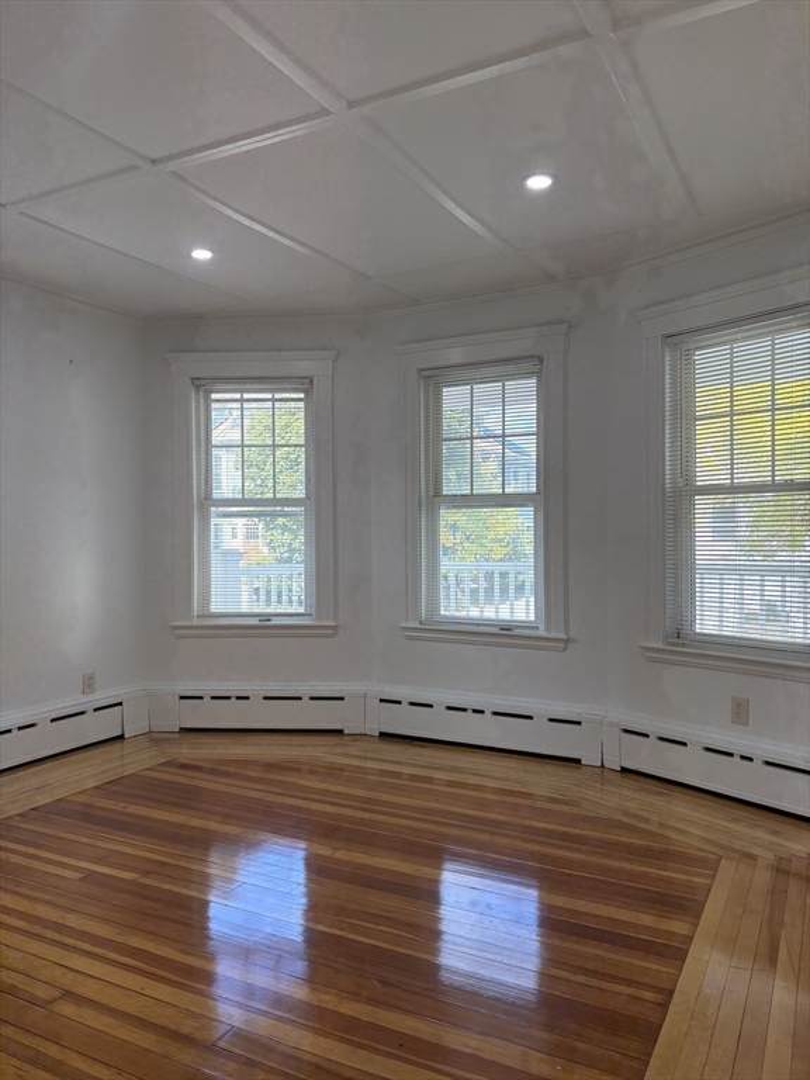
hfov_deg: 53.1
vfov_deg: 67.3
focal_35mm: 26
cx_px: 405
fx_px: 811
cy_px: 540
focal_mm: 5.96
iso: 100
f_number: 1.6
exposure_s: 1/234
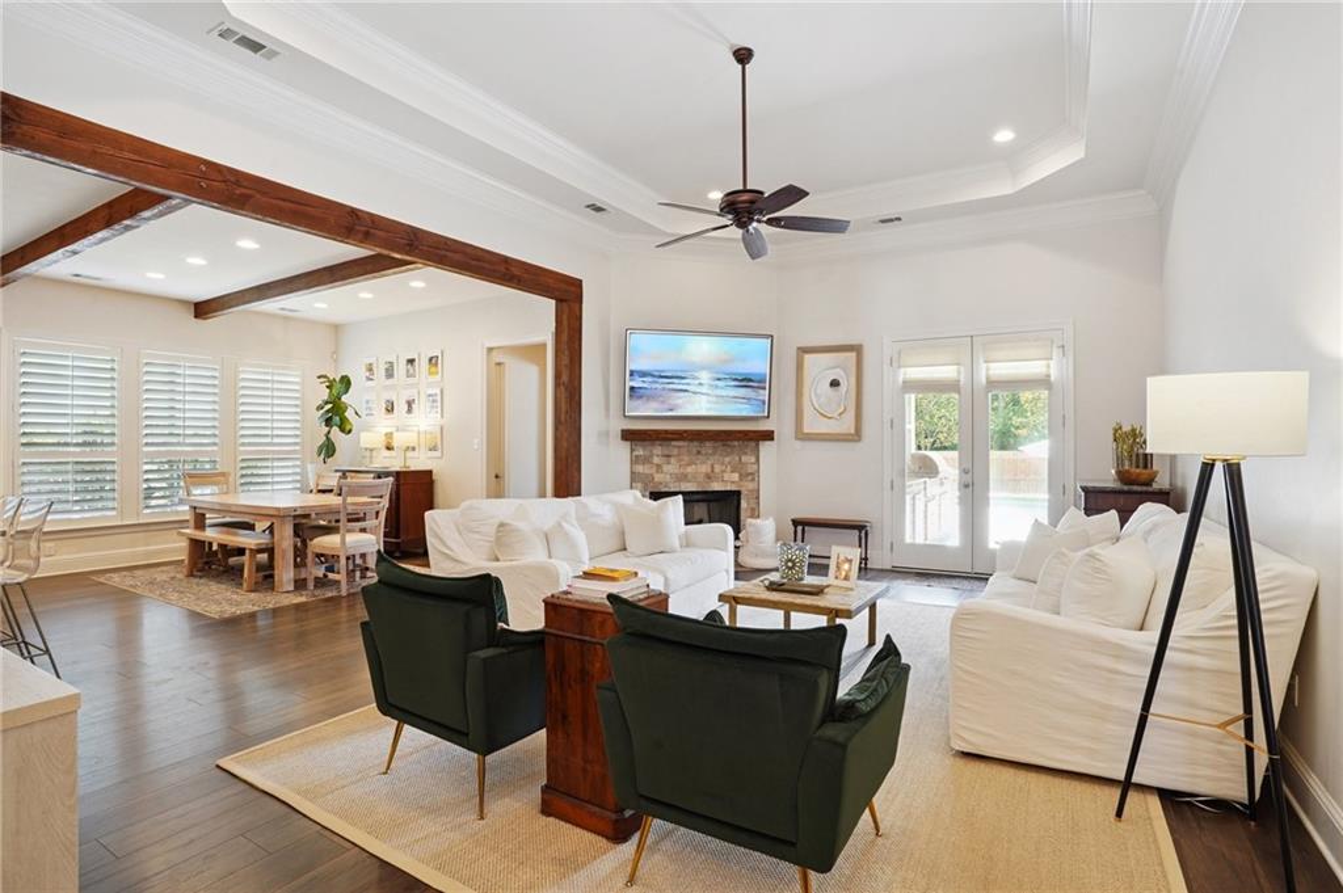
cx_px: 672
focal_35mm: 17
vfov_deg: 70.3
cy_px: 446
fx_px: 634
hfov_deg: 93.3
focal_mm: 17
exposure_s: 1/10
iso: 800
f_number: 11
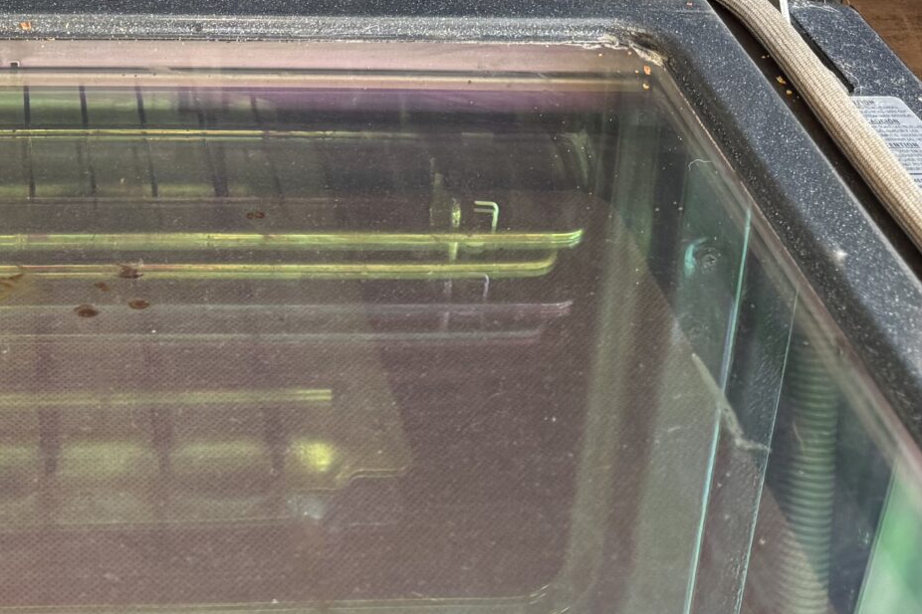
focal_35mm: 69
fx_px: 1767
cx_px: 47
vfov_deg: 17.6
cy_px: -323
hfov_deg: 27.9
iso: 160
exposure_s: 1/121
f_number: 1.78
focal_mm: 6.76
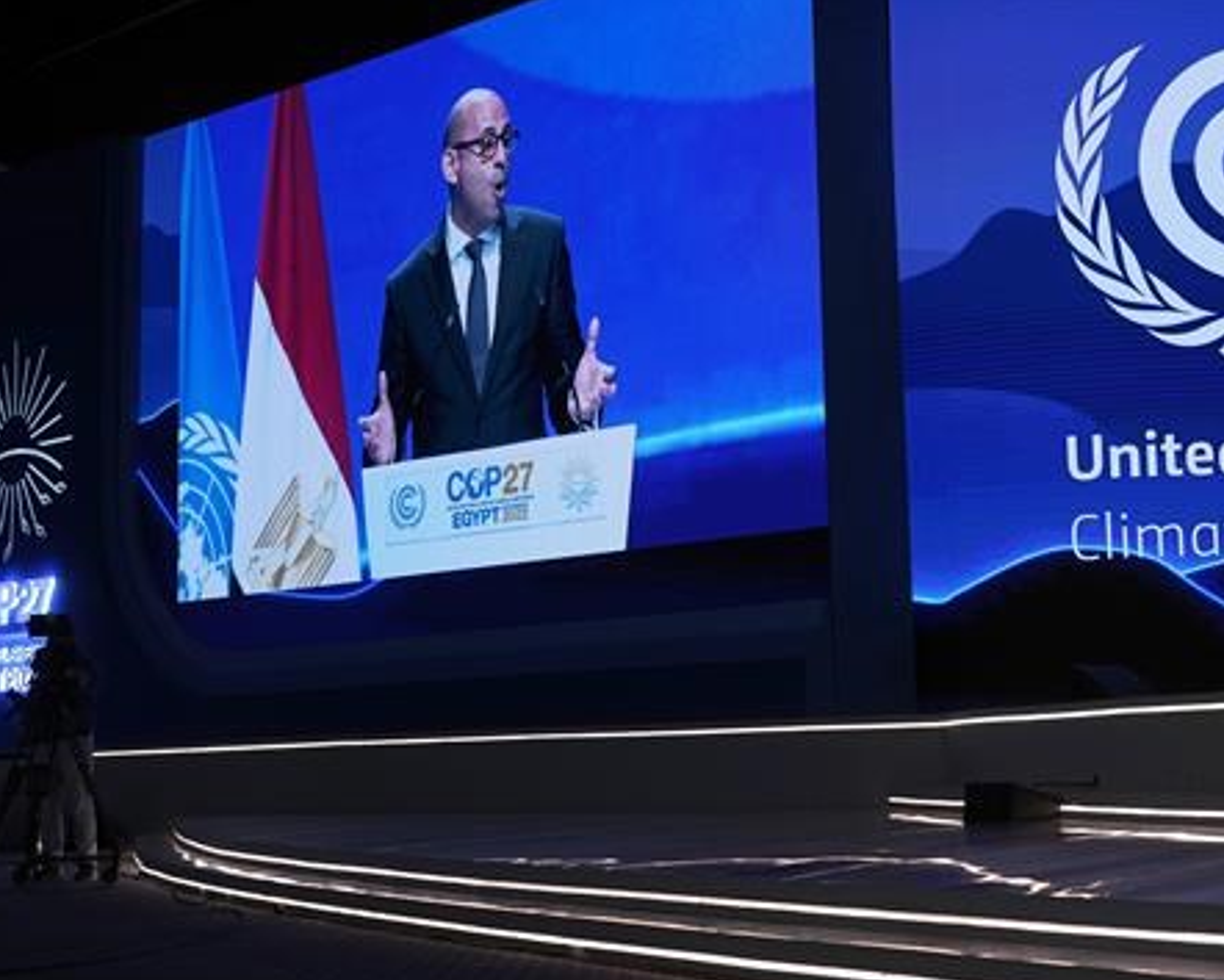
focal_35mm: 51
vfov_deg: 29.7
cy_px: 461
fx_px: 1848
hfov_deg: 36.2
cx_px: 842
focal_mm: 37
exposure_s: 1/200
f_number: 4.5
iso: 640
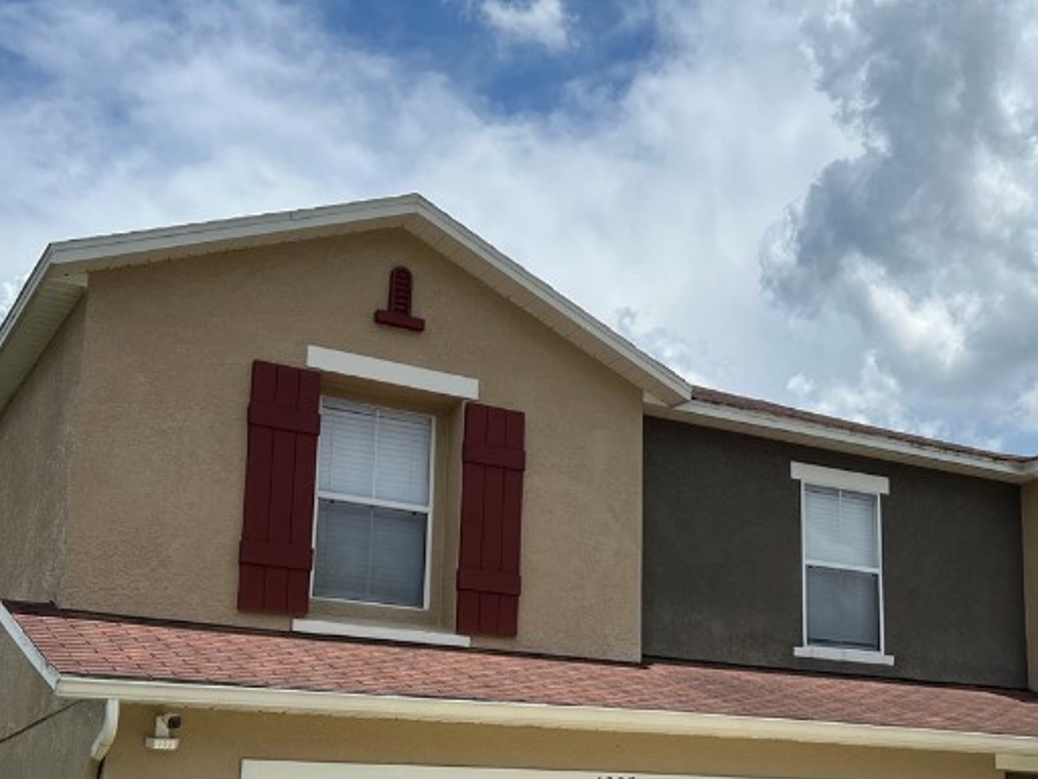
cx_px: 807
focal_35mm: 52
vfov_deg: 27.6
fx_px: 1559
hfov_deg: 35.8
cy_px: 596
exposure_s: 1/7463
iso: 50
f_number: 1.5
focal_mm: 5.7
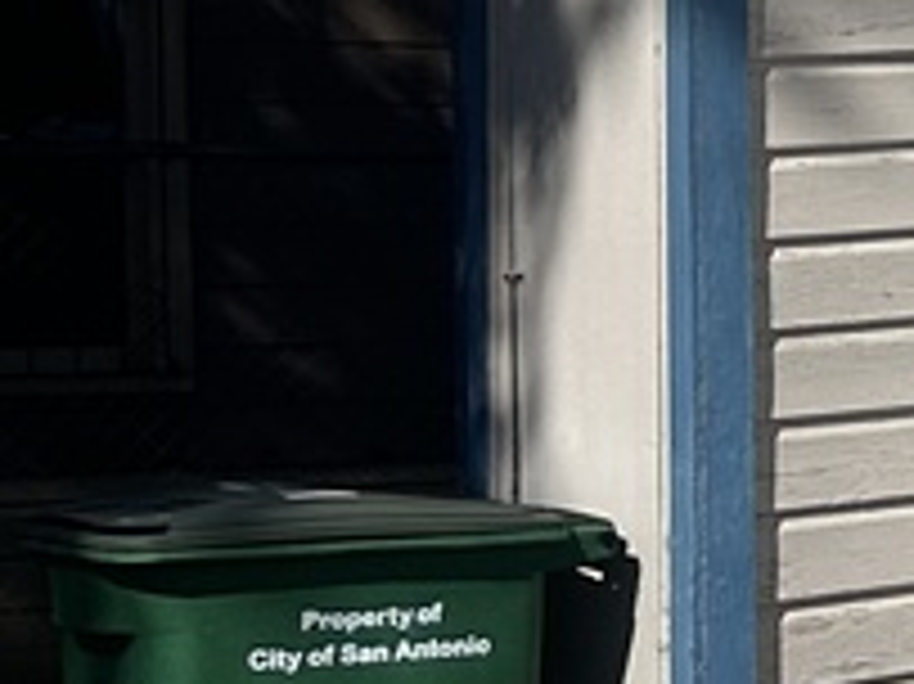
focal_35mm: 170
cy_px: 338
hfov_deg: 8.6
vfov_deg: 8.7
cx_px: 3125
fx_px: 4486
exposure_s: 1/10753
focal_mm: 6.86
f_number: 1.78
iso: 80
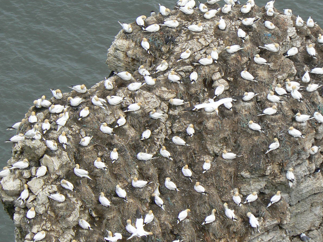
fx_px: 2921
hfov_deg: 6.3
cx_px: 193
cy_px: 116
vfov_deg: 4.7
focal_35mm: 313
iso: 80
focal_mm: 39.5
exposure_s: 1/320
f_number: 5.6
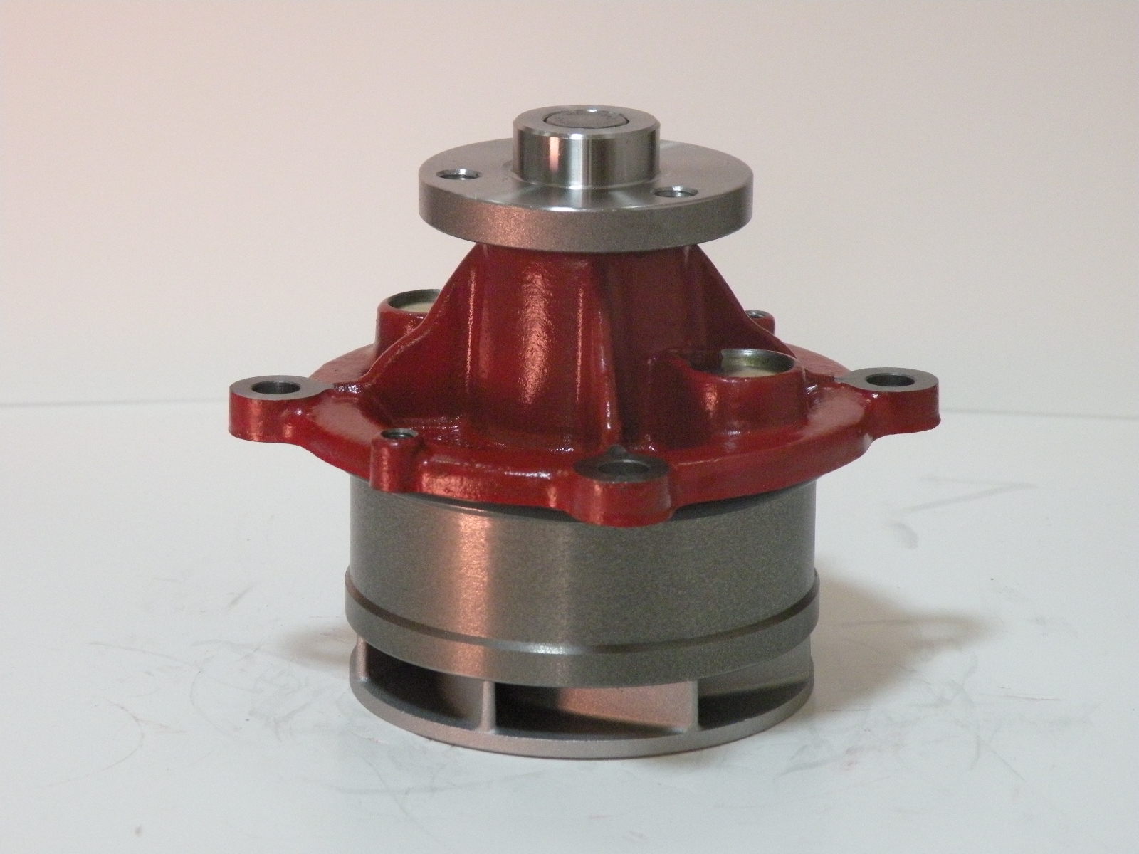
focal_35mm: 129
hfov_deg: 15.3
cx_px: 570
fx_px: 4245
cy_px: 427
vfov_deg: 11.5
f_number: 4.5
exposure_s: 1/15.6
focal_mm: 22.9
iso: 400
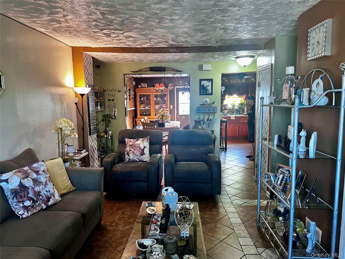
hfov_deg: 71.6
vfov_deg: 56.8
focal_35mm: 24
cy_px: 130
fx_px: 239
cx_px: 172
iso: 400
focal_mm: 6.86
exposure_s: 1/60
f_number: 1.78
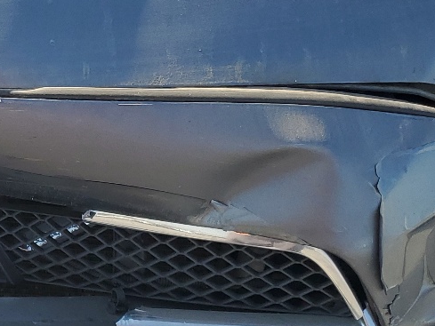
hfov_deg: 21.4
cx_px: -82
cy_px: 75
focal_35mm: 85
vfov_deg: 17.3
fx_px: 1068
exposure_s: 1/833
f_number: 1.5
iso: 50
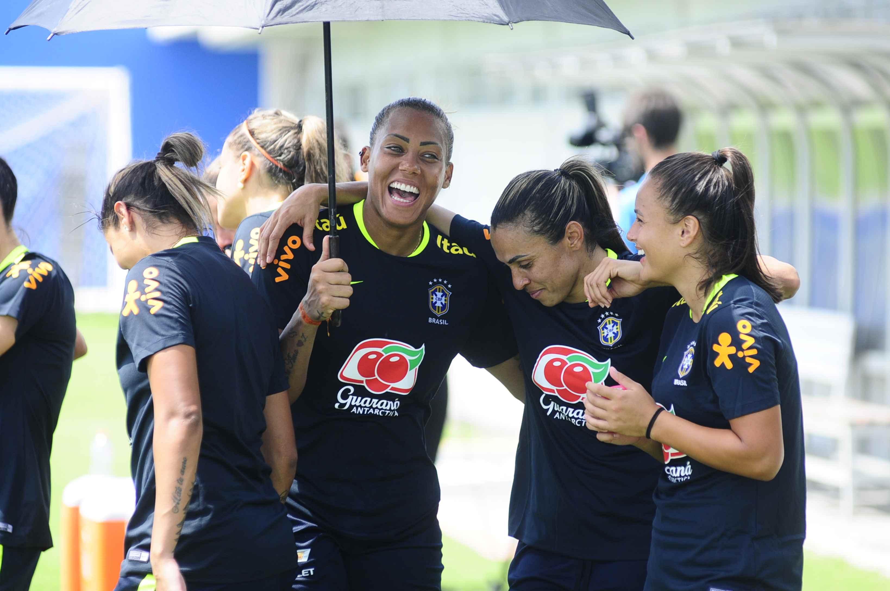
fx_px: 7408
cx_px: 445
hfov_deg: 6.9
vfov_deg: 4.6
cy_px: 296
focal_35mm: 300
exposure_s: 1/500
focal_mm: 200
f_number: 5
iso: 250
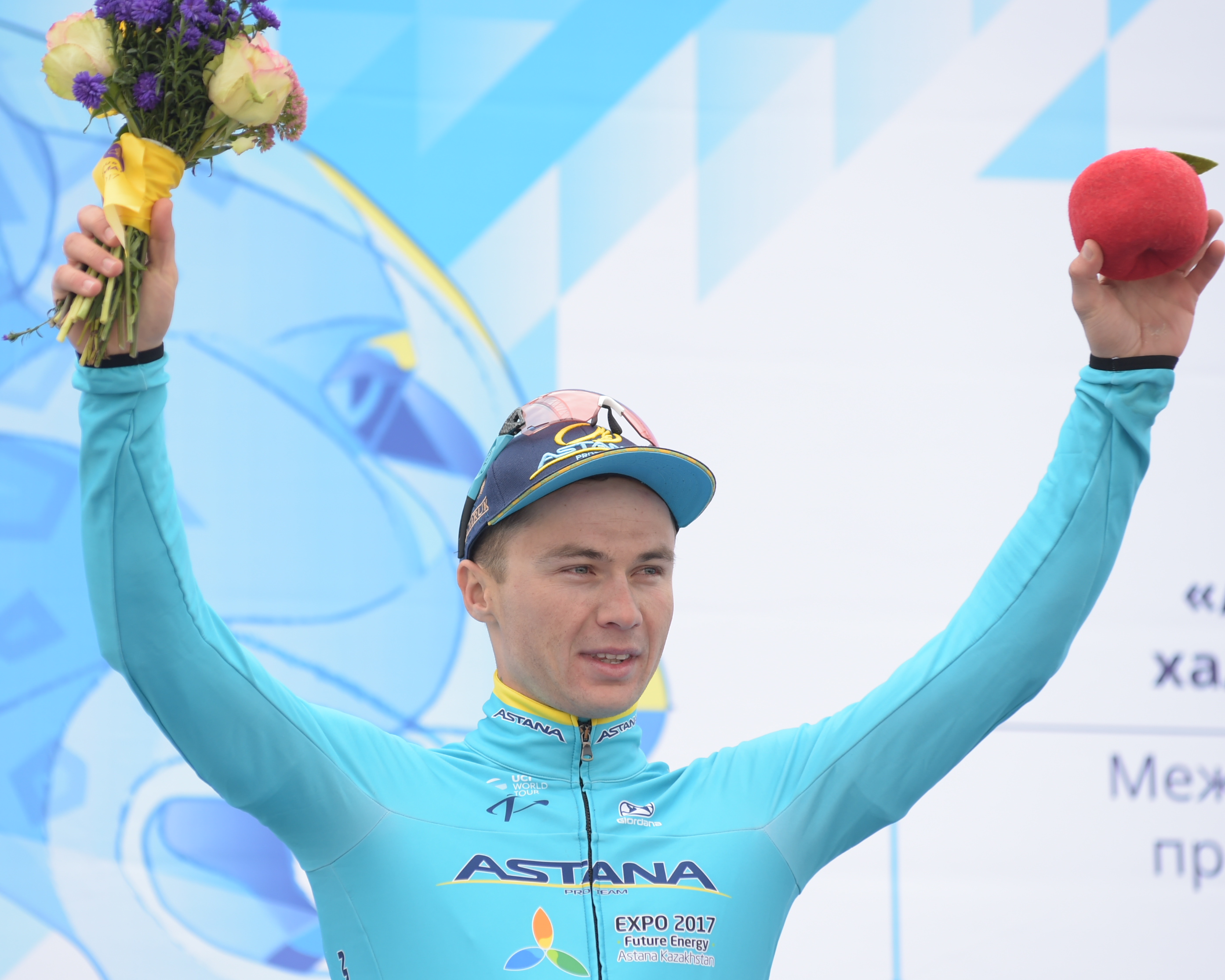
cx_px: 589
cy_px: 519
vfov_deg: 6.7
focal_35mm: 230
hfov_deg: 8.4
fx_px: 8339
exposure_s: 1/800
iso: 500
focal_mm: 185
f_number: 3.5
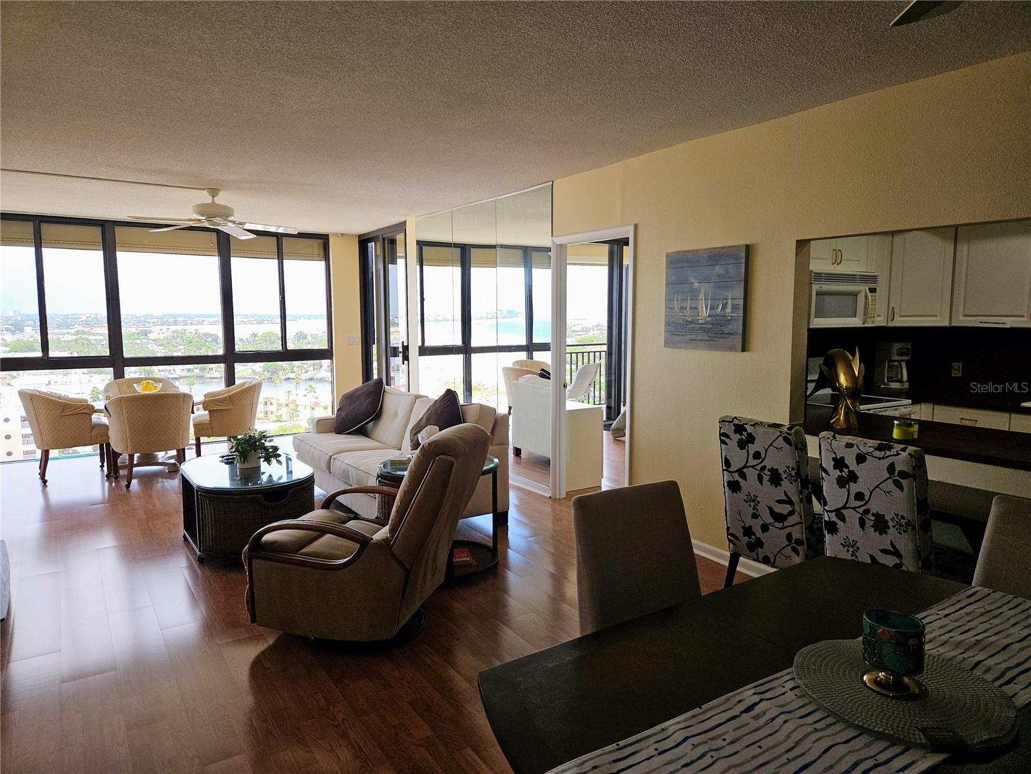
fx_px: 685
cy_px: 387
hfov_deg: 73.9
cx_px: 516
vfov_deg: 58.9
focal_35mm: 23
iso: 25
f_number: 1.8
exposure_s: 1/177
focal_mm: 5.4
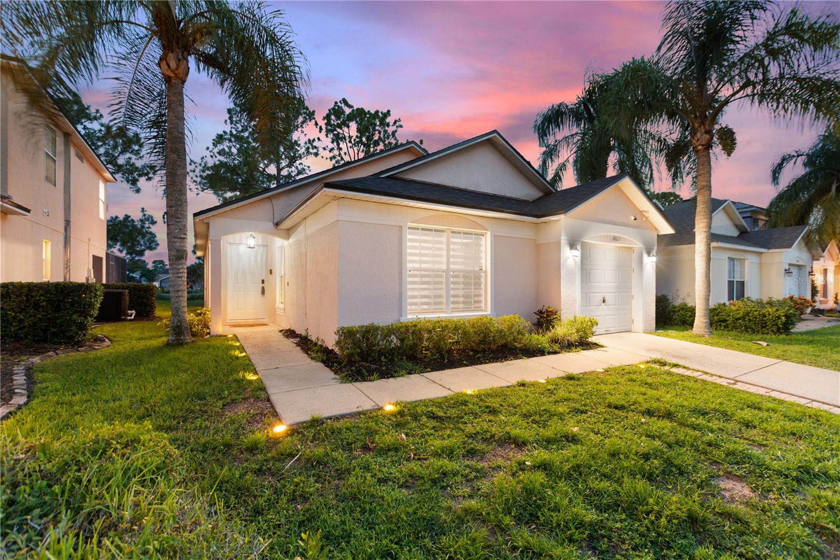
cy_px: 280
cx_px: 420
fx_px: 350
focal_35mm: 15
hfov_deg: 100.4
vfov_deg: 77.3
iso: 400
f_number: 4.5
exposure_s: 1
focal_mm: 10
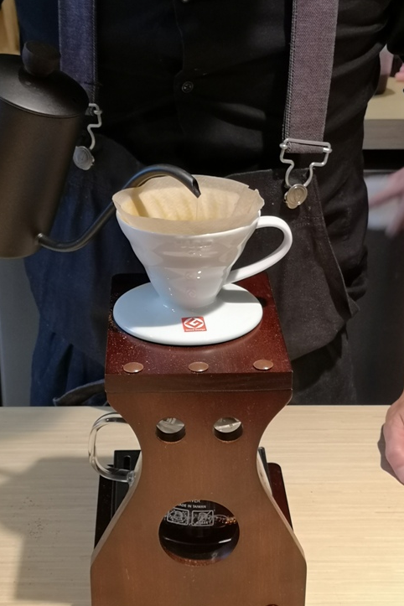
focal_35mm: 61
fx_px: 1027
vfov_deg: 32.9
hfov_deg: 22.3
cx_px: 193
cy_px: 306
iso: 125
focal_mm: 3.95
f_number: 1.8
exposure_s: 1/50
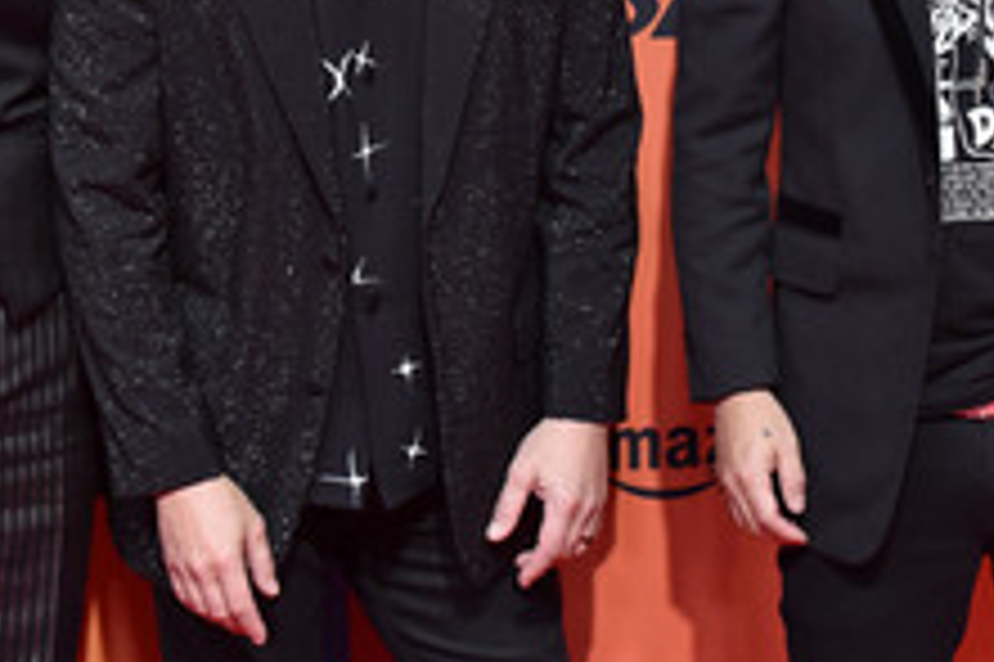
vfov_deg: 8.4
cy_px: 32
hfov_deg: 12.6
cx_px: 470
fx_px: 4497
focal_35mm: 163
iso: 2500
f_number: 3.5
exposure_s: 1/320
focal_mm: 80
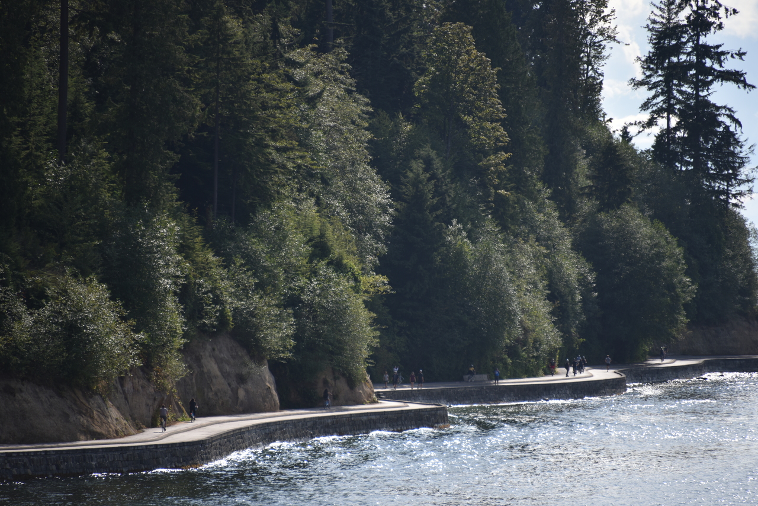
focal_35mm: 300
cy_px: 253
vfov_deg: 4.6
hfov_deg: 6.9
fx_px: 6318
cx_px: 379
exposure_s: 1/640
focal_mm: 300
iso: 140
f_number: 5.6
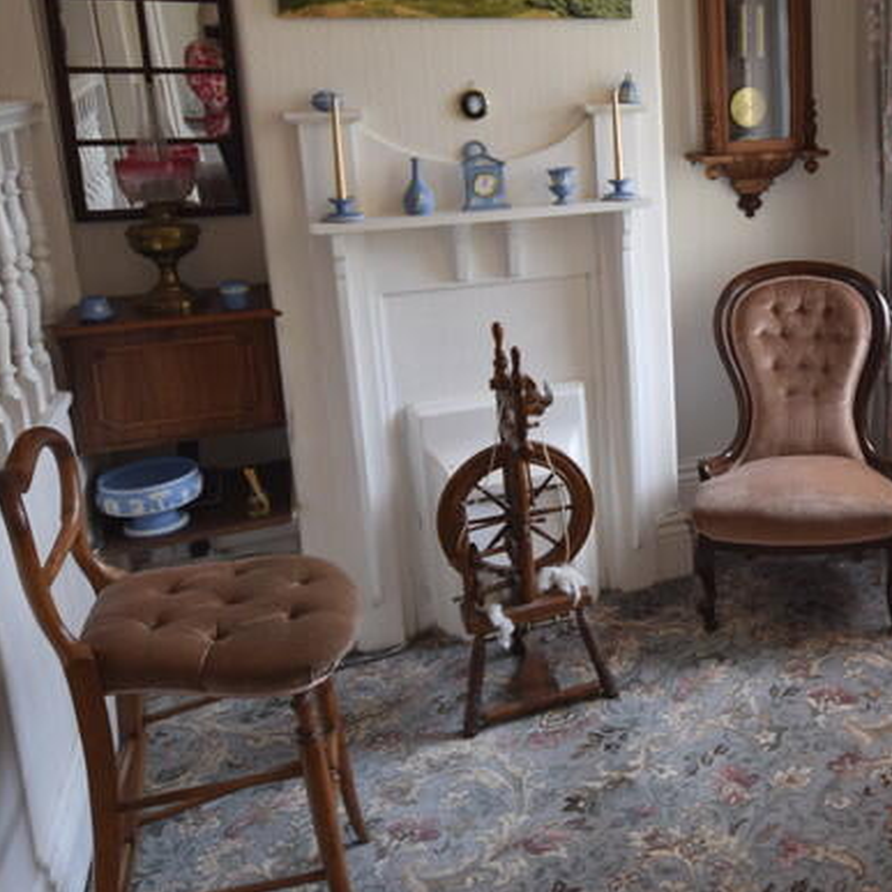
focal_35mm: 37
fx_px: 1082
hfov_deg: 41.2
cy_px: 303
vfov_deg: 44.2
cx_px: 807
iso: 400
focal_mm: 11
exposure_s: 1/125
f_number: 5.6
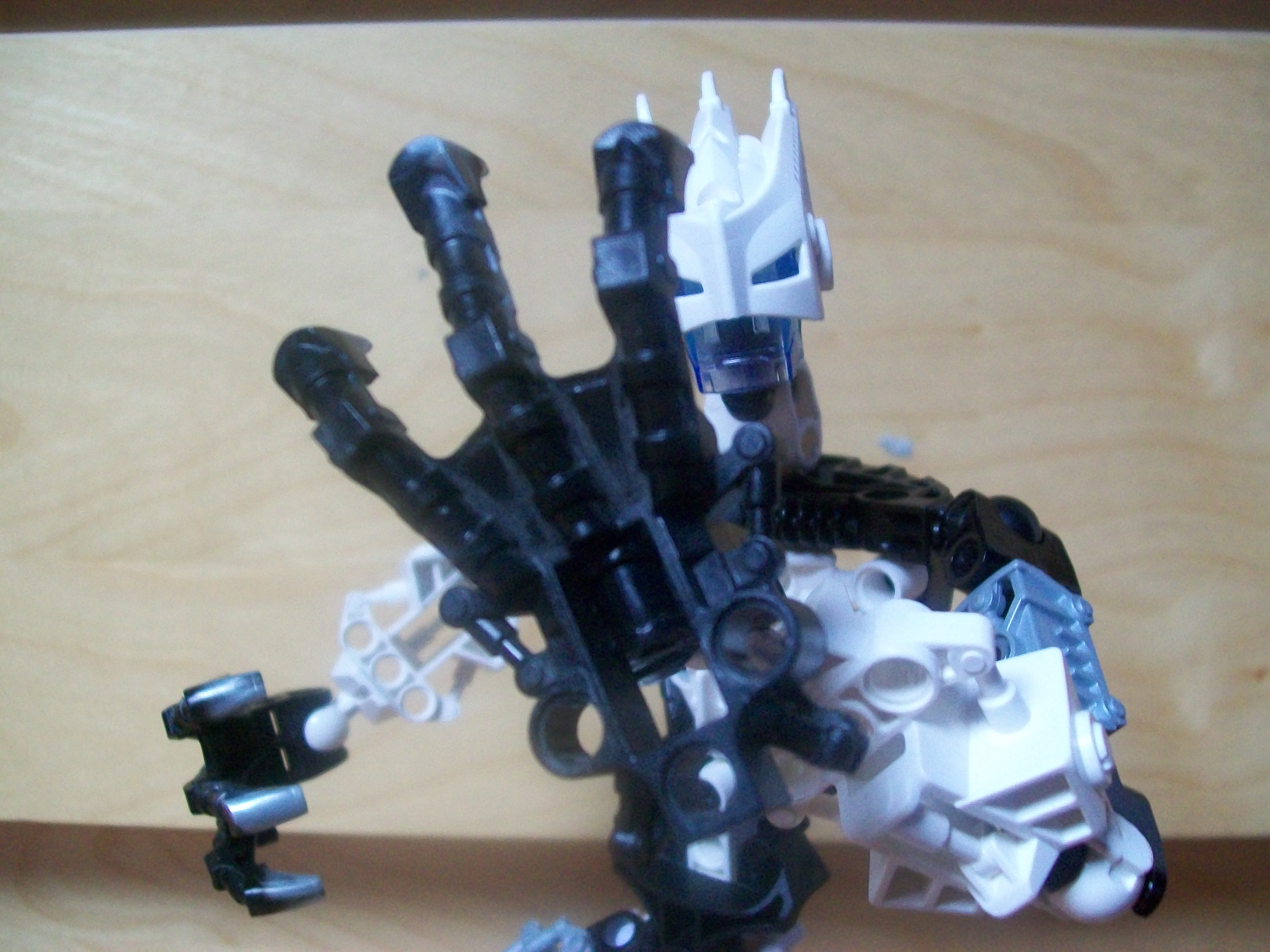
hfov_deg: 51.4
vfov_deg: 39.7
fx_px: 1321
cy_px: 476
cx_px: 635
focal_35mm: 36
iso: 200
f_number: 2.7
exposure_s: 1/8
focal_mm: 6
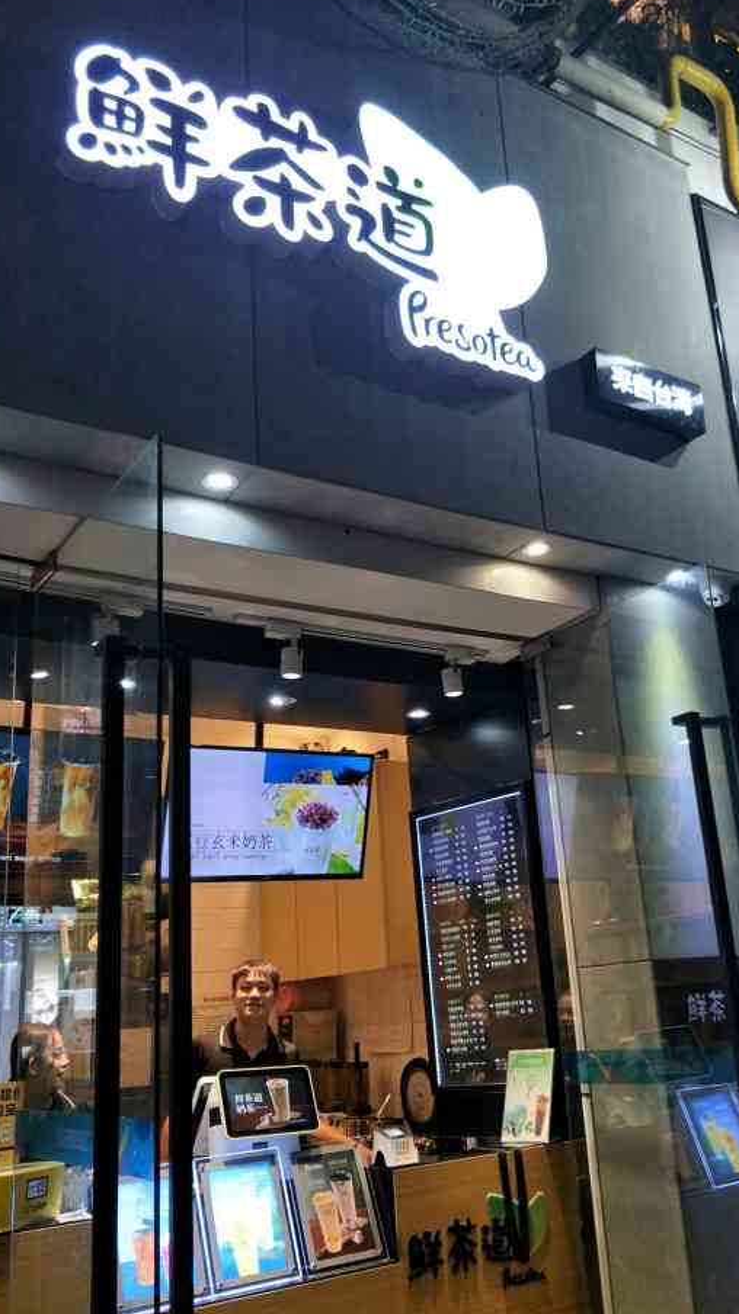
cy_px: 655
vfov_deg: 69.9
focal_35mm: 27
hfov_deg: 42.6
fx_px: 941
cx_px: 445
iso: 127
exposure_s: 1/50
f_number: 1.7
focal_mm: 4.1
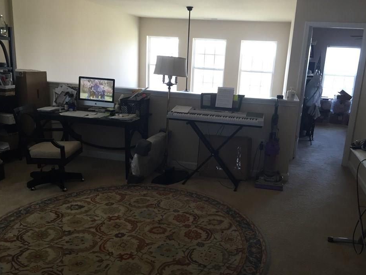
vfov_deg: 44.1
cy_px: 145
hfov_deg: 56.7
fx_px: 338
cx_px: 198
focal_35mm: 32
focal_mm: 4.15
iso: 40
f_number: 2.2
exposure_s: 1/30
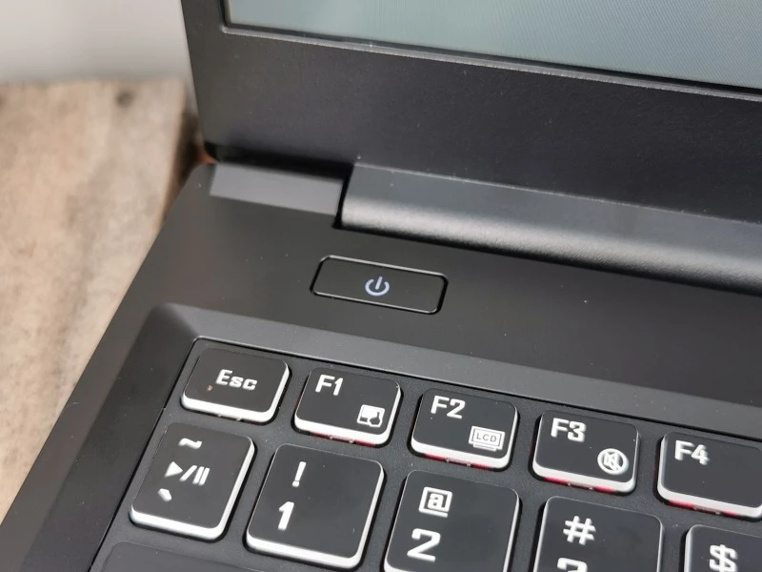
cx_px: 381
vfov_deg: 32.9
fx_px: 969
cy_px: 286
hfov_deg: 42.9
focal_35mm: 44
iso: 50
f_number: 1.6
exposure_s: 1/100
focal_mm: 5.56
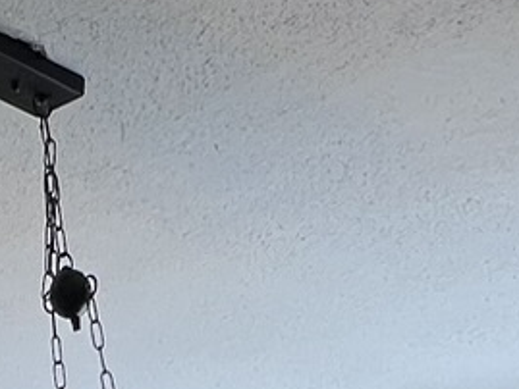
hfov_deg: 19.5
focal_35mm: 99
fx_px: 1485
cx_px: 50
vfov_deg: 10.0
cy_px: 1250
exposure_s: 1/120
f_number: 1.8
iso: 40
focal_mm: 1.57
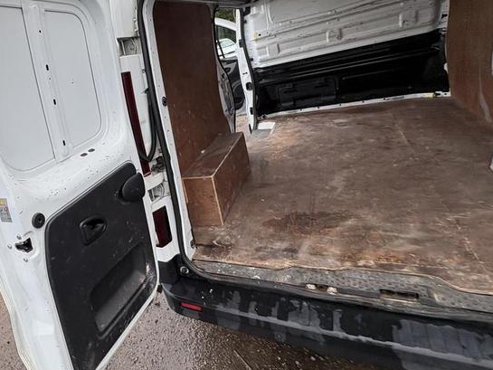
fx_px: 328
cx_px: 117
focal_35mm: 23
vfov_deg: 58.5
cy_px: 153
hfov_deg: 68.6
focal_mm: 2.22
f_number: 2.2
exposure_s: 1/99
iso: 50
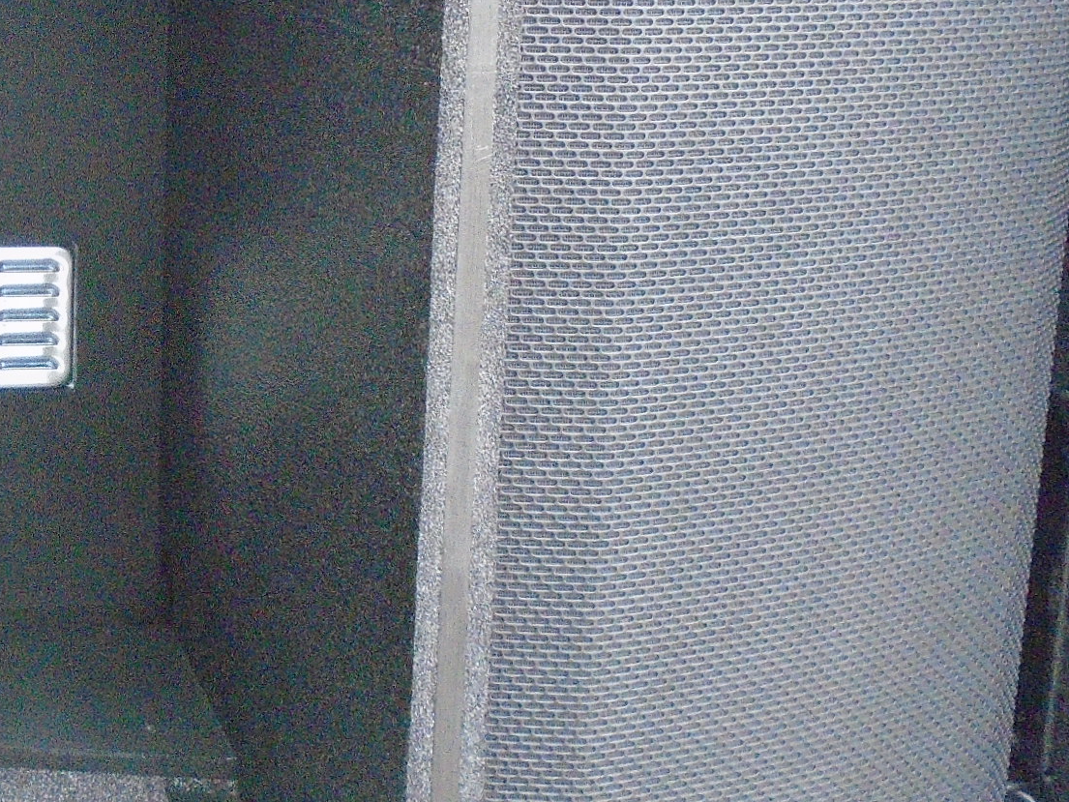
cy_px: 202
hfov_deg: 30.1
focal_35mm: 61
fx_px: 1884
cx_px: 71
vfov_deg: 23.8
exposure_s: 1/160
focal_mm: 4.6
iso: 800
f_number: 3.2
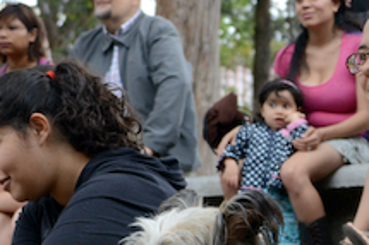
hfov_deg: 15.5
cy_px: 268
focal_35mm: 132
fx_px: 1352
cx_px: 283
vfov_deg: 10.3
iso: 1000
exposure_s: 1/500
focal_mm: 40
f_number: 4
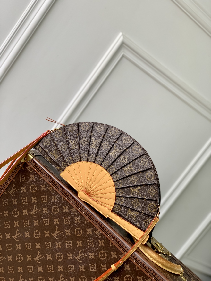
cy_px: 140
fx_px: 423
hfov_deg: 28.0
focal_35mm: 52
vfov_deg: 36.8
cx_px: 106
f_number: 2.4
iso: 40
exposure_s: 1/122
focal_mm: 6
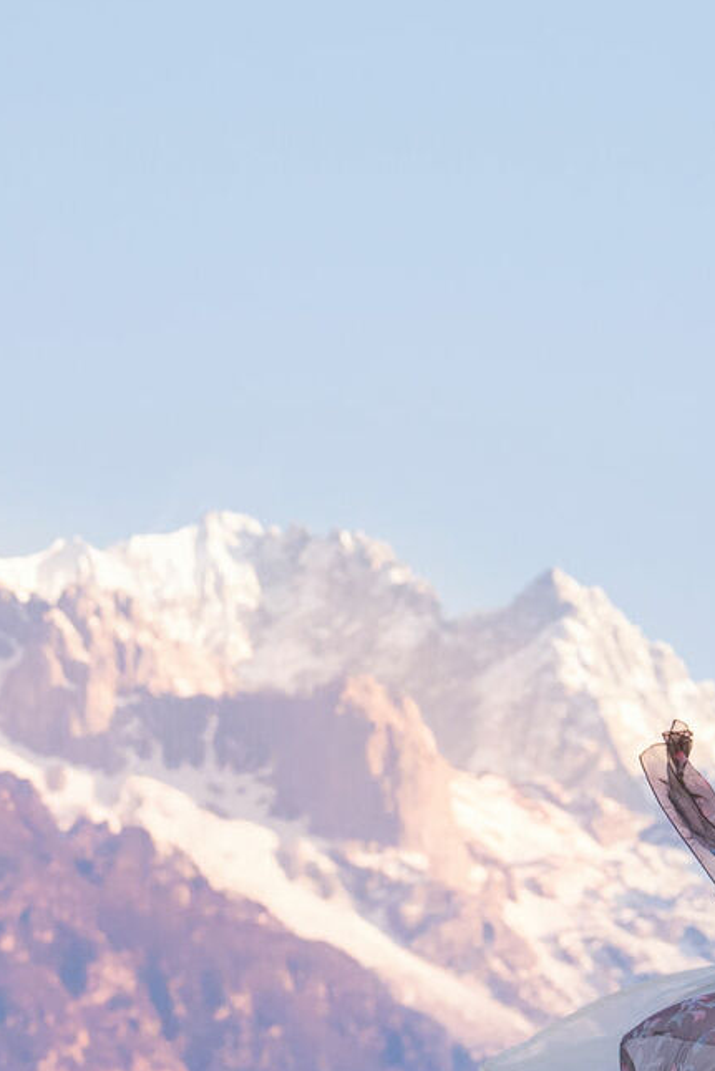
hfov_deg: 4.3
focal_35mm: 317
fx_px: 9438
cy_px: 273
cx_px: 652
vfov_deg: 6.5
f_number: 5
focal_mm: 130
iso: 1000
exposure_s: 1/500
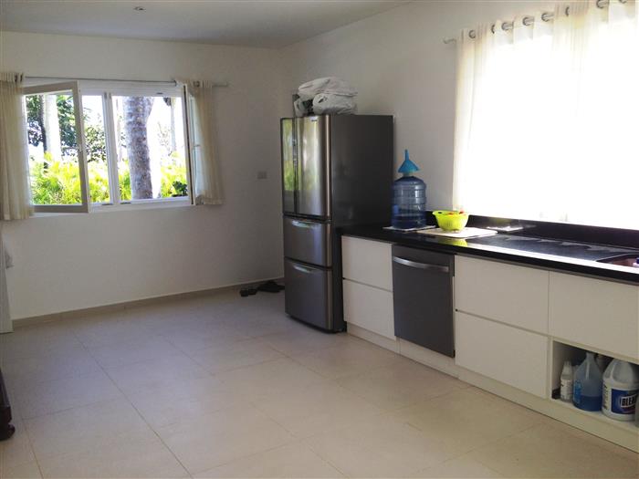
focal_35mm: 35
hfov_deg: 52.6
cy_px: 240
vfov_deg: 40.7
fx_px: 646
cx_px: 320
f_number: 2.4
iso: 50
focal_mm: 4.28
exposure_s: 1/227
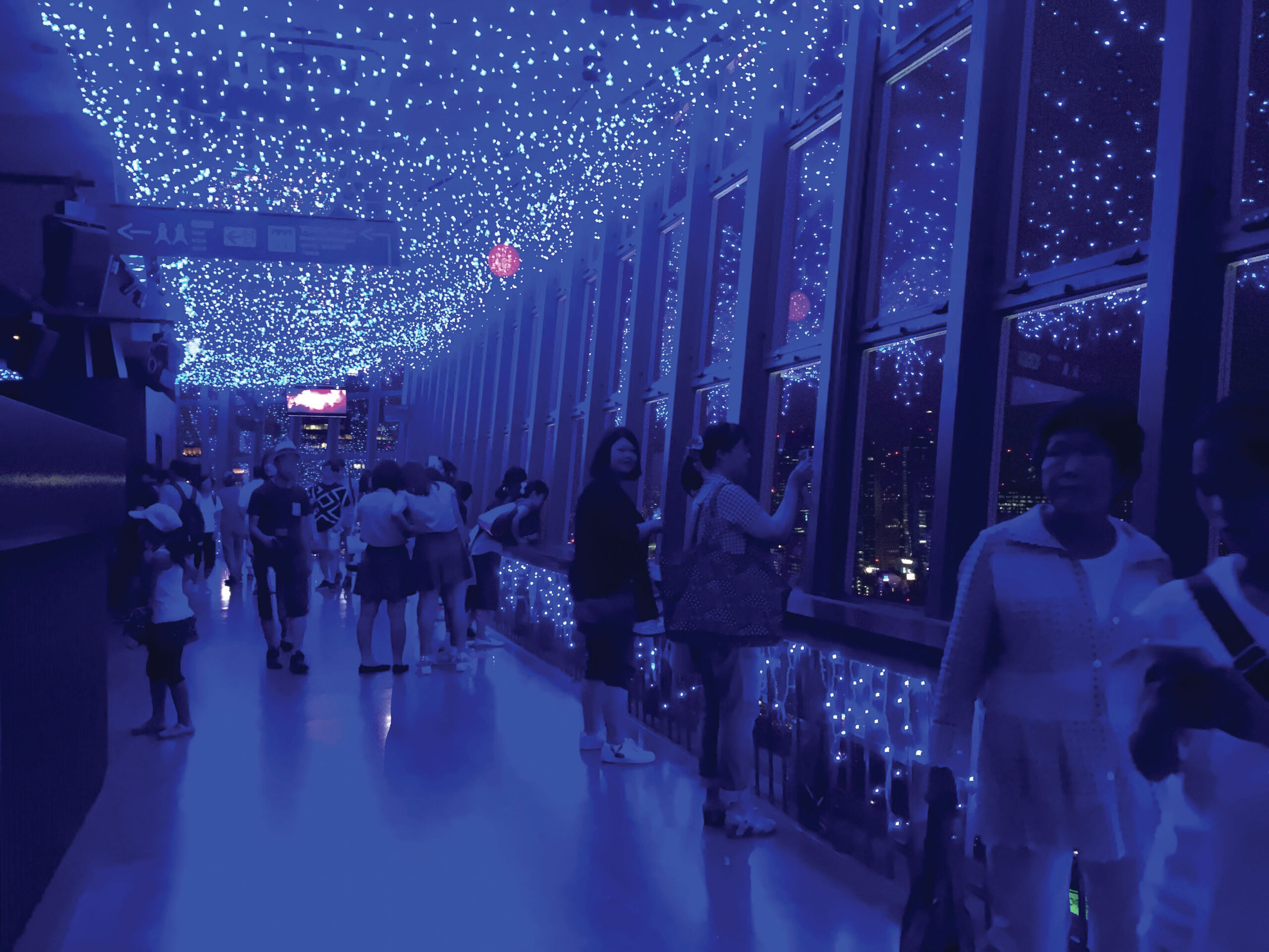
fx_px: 1063
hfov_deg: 61.7
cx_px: 634
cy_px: 476
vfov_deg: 48.2
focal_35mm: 29
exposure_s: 1/17
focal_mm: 4.15
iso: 250
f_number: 2.2
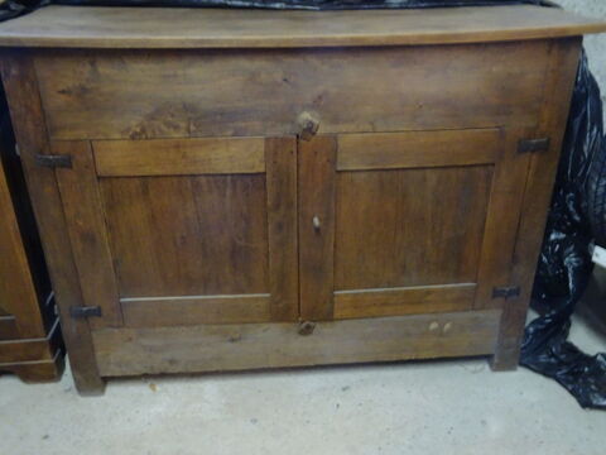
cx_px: 303
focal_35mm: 32
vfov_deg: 44.2
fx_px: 560
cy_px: 228
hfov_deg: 56.8
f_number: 4
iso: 800
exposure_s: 1/5
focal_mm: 5.43
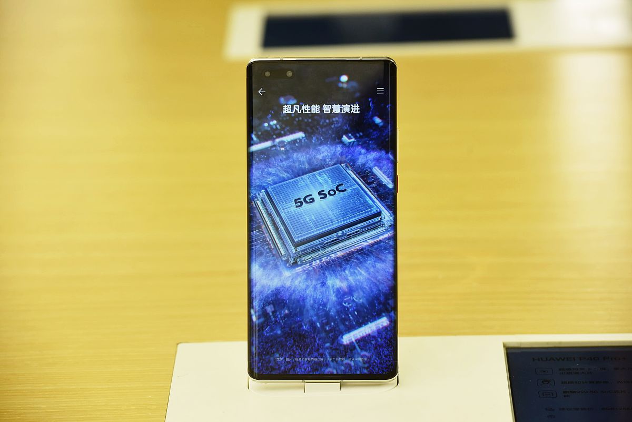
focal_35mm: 200
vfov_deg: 6.9
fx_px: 3512
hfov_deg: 10.3
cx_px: 316
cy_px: 211
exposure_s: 1/160
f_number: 7.1
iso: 800
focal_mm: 200
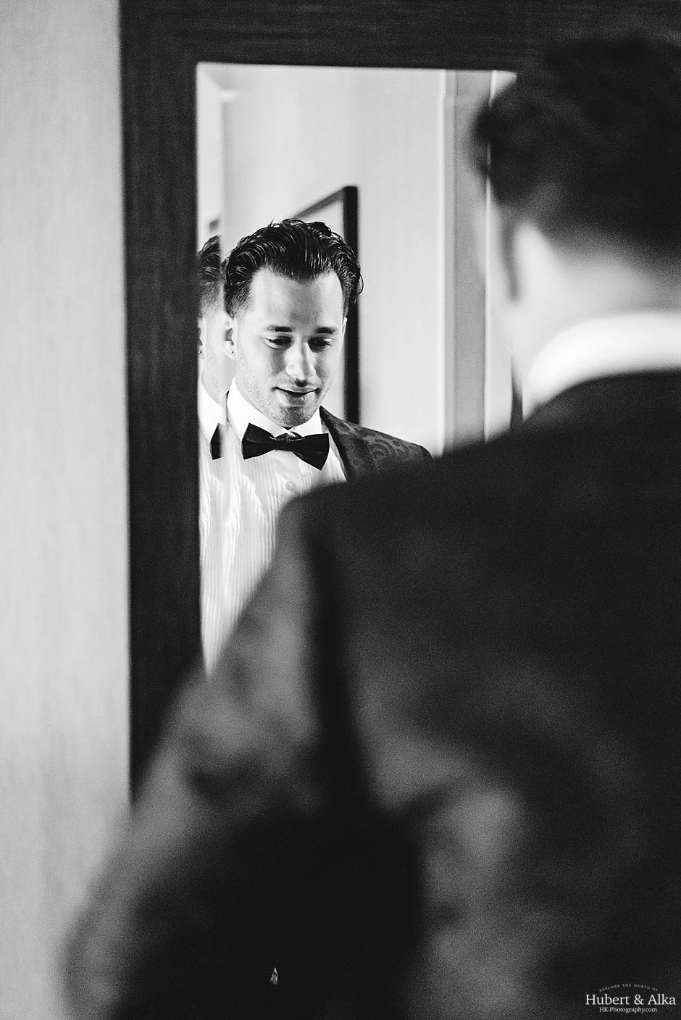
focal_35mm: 50
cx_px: 340
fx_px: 1417
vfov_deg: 39.6
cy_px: 510
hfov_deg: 27.0
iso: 640
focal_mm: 50
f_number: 1.4
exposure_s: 1/500
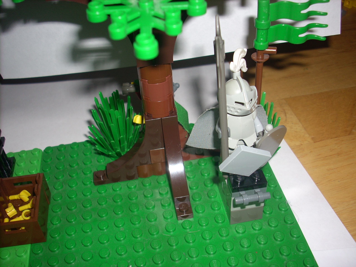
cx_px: 178
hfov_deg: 50.1
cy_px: 134
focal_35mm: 37
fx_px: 381
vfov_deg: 38.7
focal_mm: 6.2
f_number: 5.6
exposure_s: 1/60
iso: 64
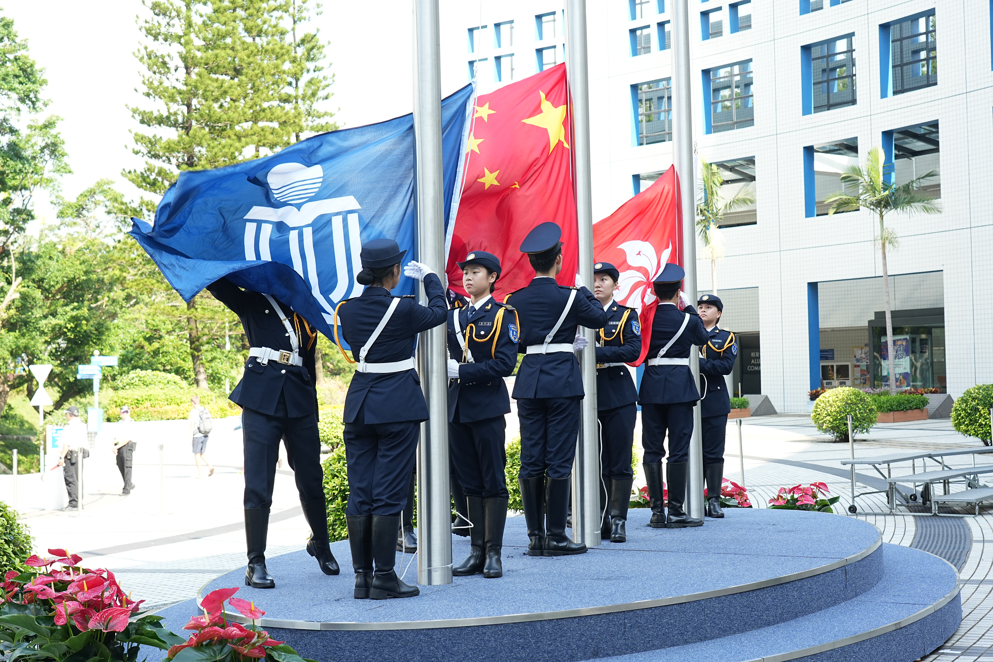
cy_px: 331
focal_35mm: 52
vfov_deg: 26.0
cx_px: 496
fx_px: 1434
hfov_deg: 38.2
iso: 400
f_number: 5.6
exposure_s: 1/250
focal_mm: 52
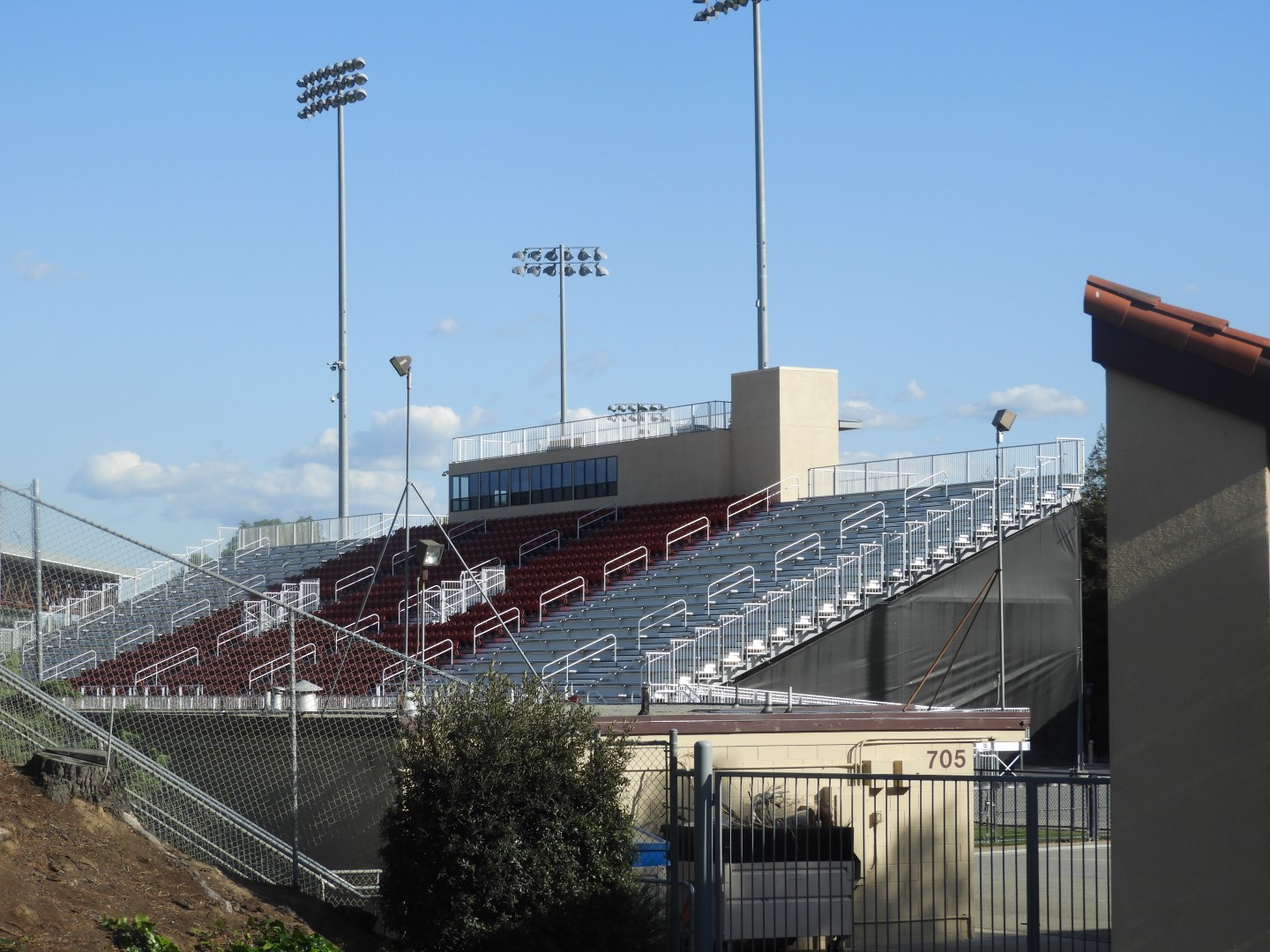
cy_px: 476
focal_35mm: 85
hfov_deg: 23.0
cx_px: 635
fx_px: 3119
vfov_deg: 17.4
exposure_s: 1/800
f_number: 4.5
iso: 100
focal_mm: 15.2
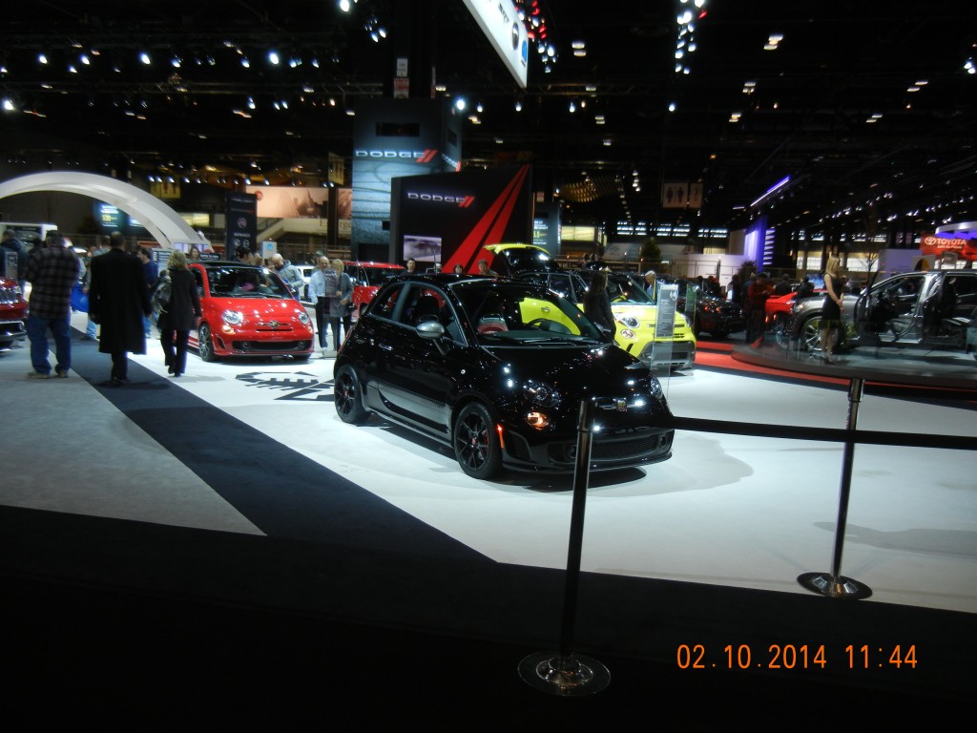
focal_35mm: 30
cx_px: 488
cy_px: 366
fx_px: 847
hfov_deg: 60.0
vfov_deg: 46.8
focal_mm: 5.4
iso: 211
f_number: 3.5
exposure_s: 1/82.1
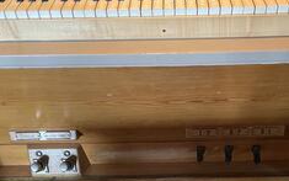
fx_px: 370
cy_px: 182
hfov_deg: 42.5
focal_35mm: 47
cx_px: 166
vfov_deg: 26.0
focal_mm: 4.2
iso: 640
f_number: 1.6
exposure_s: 1/25
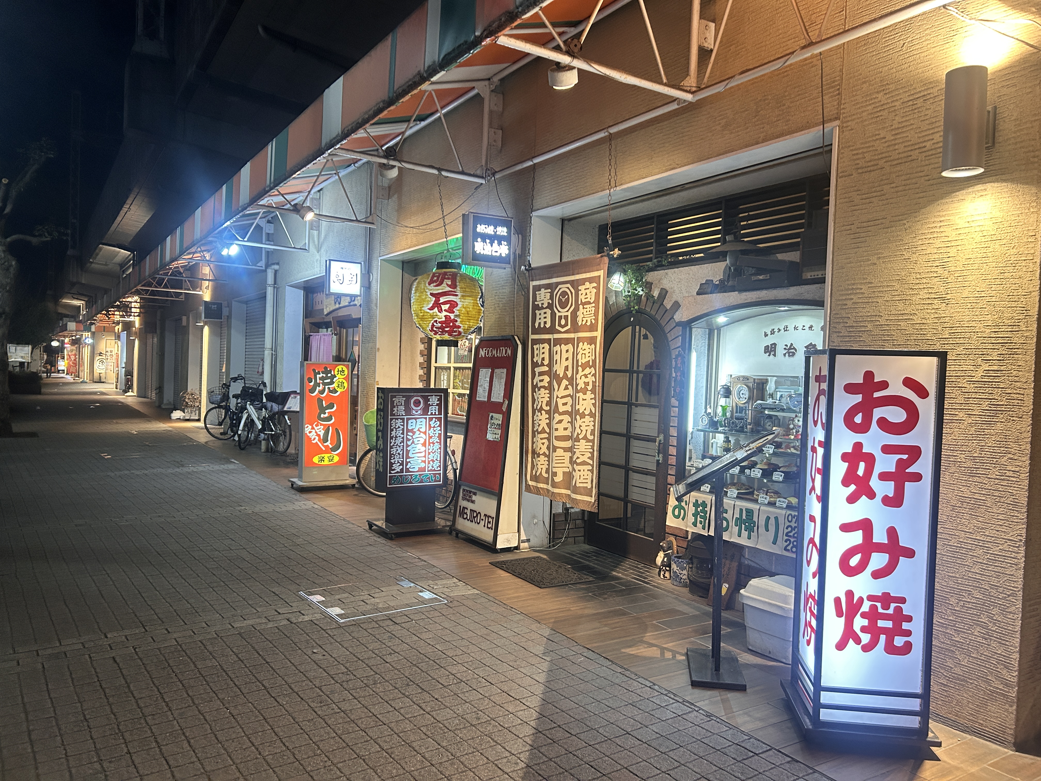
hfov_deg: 67.3
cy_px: 390
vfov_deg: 53.1
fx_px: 782
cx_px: 520
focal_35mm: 26
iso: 200
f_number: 1.5
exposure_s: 1/60
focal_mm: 5.7
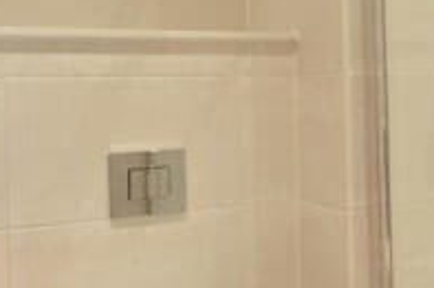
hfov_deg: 39.4
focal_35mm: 50
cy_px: 81
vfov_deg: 26.7
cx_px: 163
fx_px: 602
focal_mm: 10
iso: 200
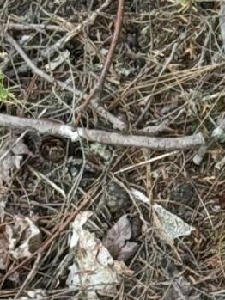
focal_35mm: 275
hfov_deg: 5.2
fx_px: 2382
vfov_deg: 7.2
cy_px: 150
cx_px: 588
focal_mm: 6.76
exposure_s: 1/96
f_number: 1.78
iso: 100
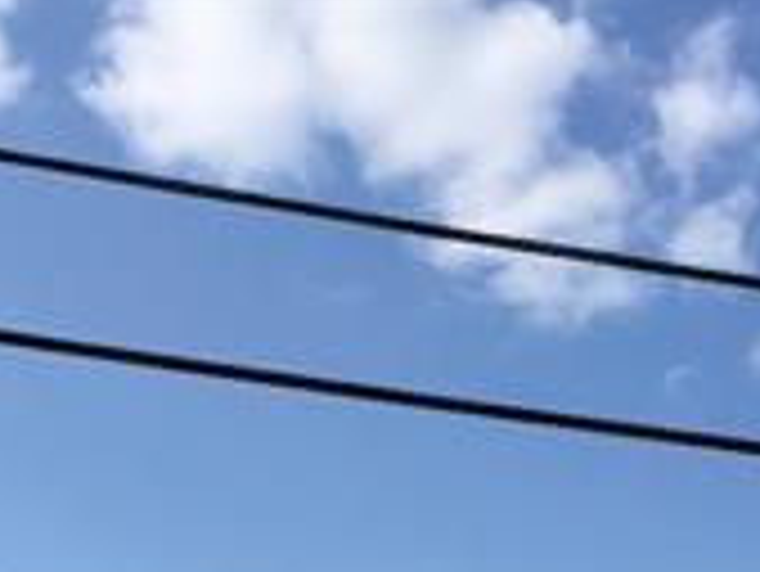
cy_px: 847
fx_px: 1933
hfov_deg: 22.2
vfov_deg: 15.5
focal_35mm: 88
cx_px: 342
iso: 32
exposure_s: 1/1980
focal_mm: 4.15
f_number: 2.2
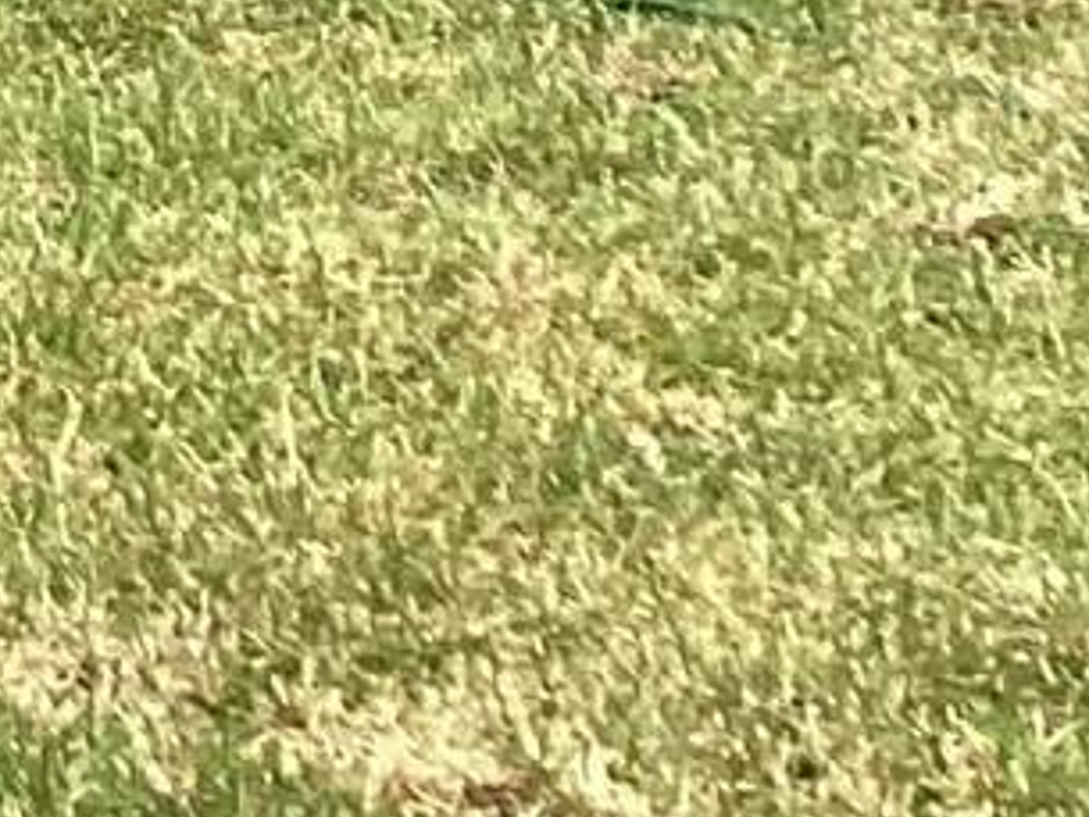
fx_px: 6546
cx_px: -2310
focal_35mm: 208
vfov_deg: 6.7
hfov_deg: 8.0
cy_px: -1324
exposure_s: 1/1294
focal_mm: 3.3
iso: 25
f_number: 2.4
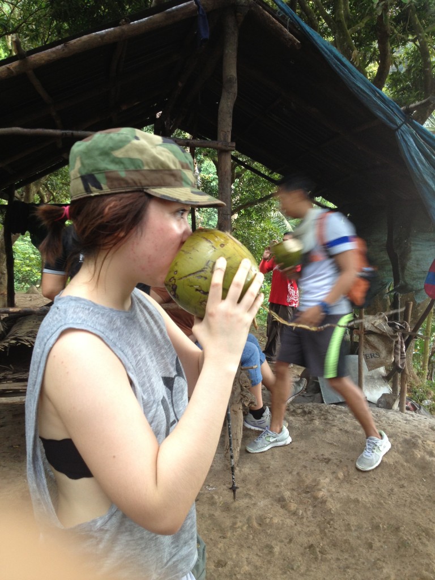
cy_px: 290
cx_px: 218
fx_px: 586
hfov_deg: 40.7
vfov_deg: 52.6
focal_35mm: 35
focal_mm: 4.28
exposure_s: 1/20
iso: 64
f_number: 2.4
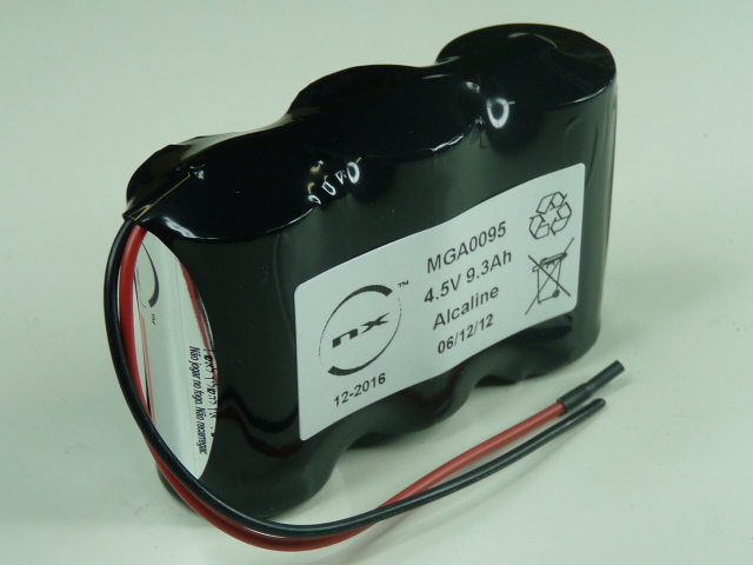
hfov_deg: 24.4
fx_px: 1740
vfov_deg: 18.4
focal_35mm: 80
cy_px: 282
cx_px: 376
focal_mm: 8
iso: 100
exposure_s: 1/60
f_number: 3.2
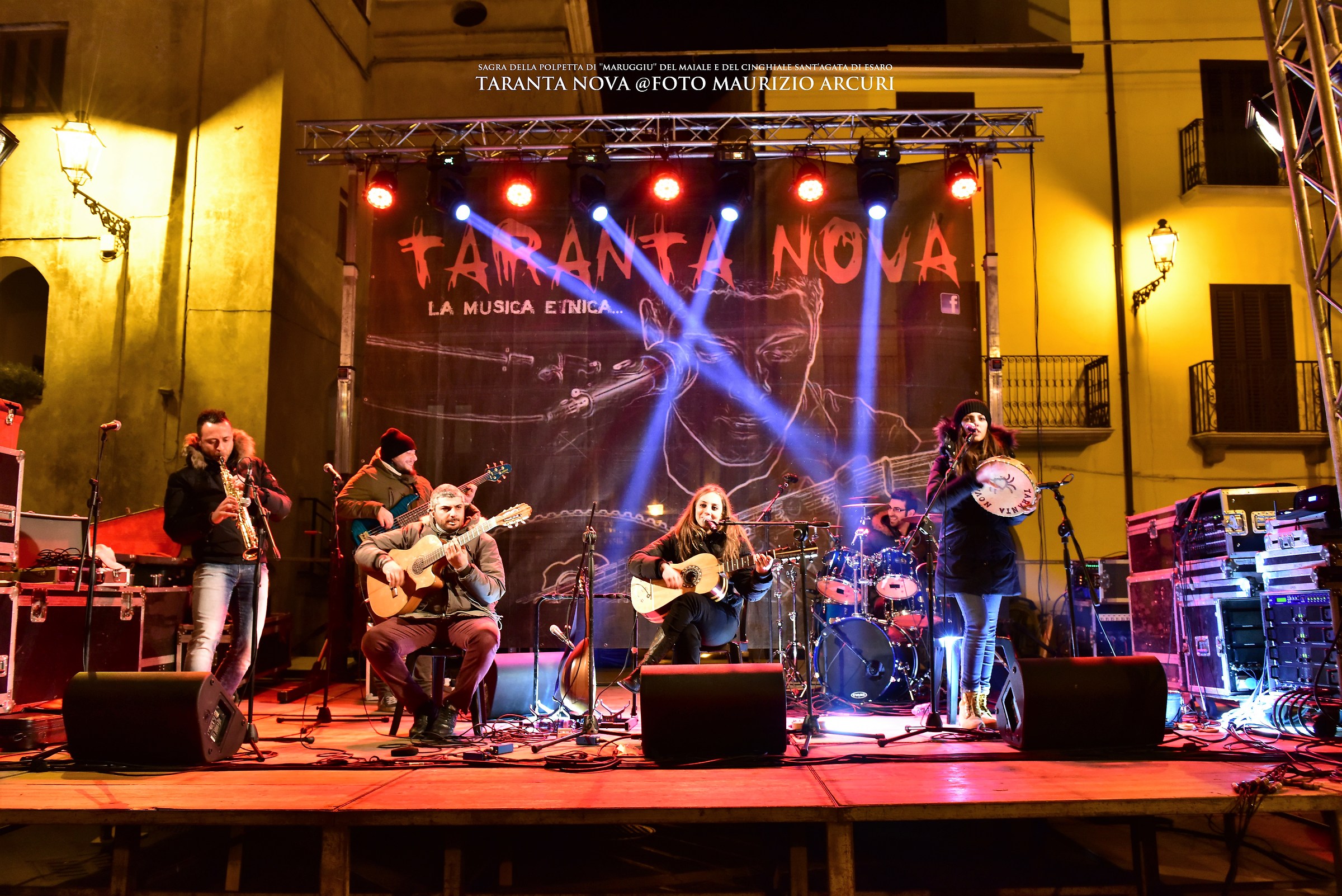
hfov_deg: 67.4
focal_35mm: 27
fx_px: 1007
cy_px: 448
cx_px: 671
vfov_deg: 48.0
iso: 3200
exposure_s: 1/50
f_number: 4.5
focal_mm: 27
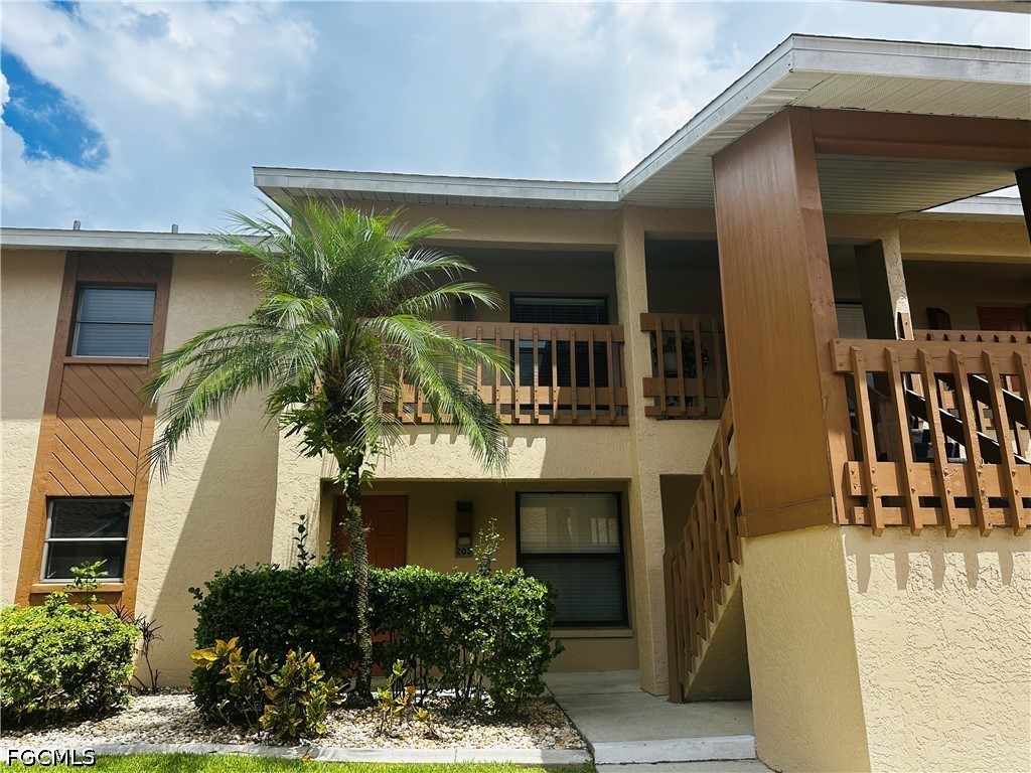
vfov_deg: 56.8
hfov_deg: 71.6
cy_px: 386
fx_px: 715
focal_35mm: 24
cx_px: 516
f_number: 1.78
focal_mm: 6.86
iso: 80
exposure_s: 1/4016
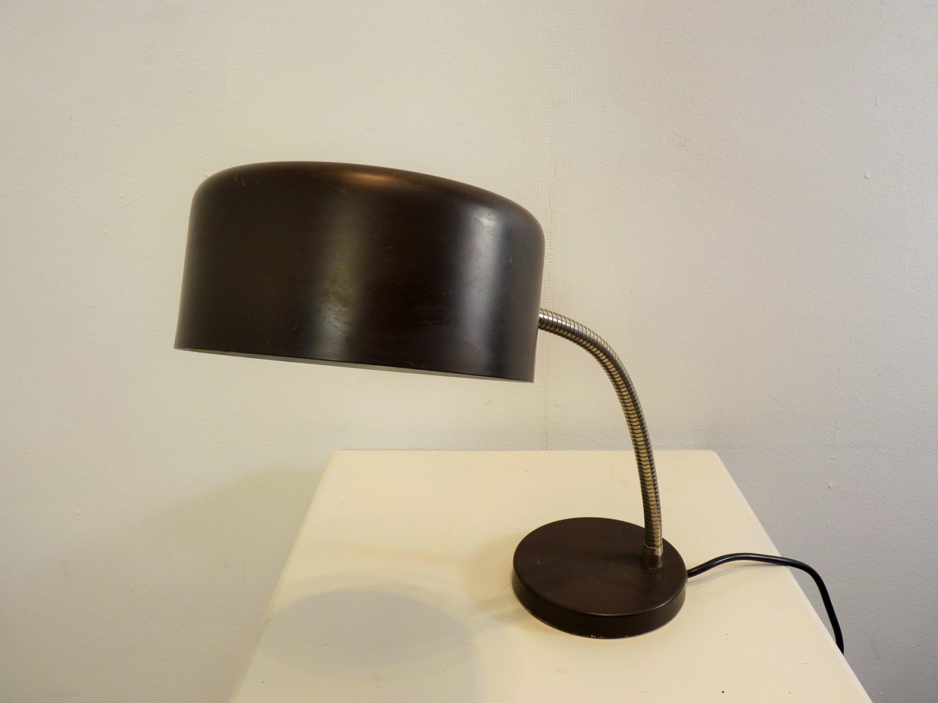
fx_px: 732
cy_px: 352
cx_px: 469
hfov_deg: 65.3
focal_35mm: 27
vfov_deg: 51.4
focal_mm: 4.8
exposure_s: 1/50
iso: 80
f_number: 2.8
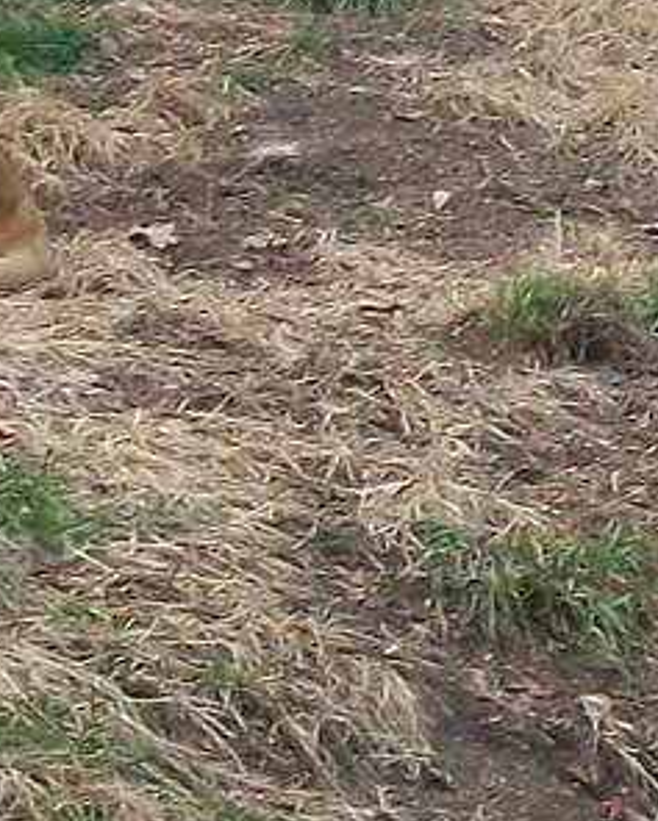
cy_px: 8
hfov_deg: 5.2
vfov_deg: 6.5
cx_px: 711
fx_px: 7177
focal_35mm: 295
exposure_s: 1/160
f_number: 3.4
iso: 80
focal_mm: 9.4
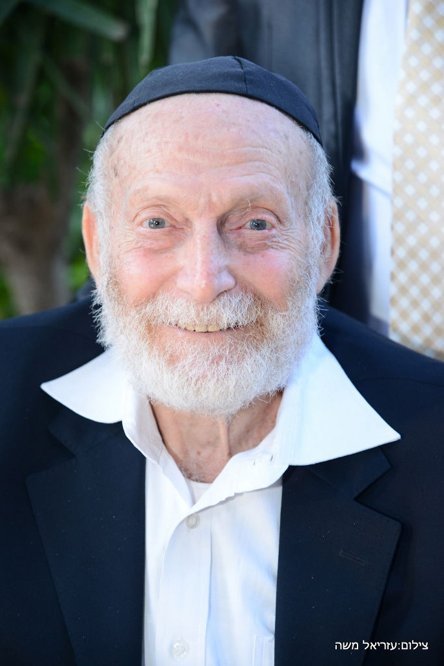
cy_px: 333
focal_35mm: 120
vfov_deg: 17.1
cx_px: 222
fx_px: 2219
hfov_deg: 11.4
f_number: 5
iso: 640
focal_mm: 120
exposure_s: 1/125
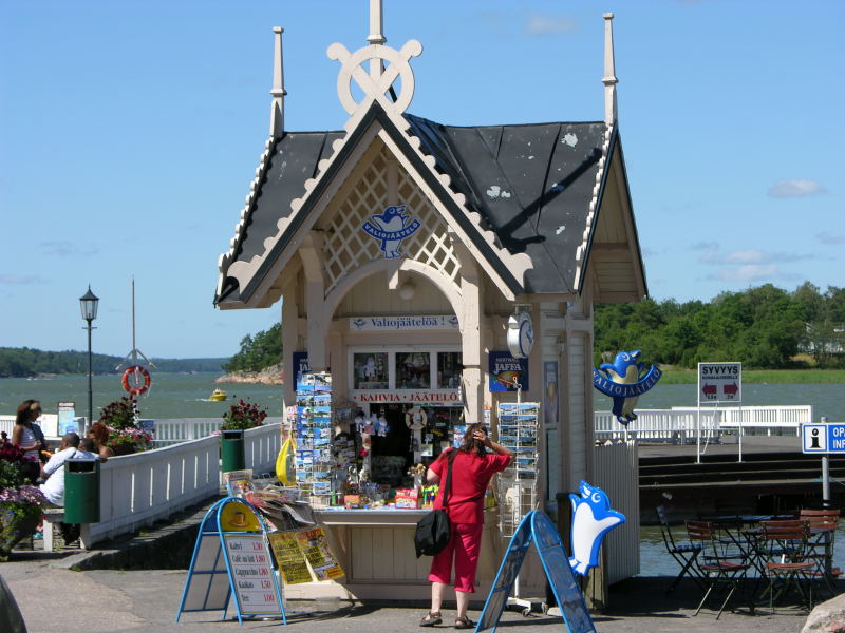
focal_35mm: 120
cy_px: 316
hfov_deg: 16.4
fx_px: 2929
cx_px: 422
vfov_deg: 12.3
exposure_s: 1/334
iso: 50
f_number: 5.3
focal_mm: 29.5
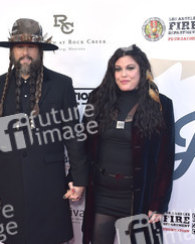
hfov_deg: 24.6
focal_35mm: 62
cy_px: 178
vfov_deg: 30.0
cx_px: 76
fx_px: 447
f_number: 6.3
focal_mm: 40
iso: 500
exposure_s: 1/250
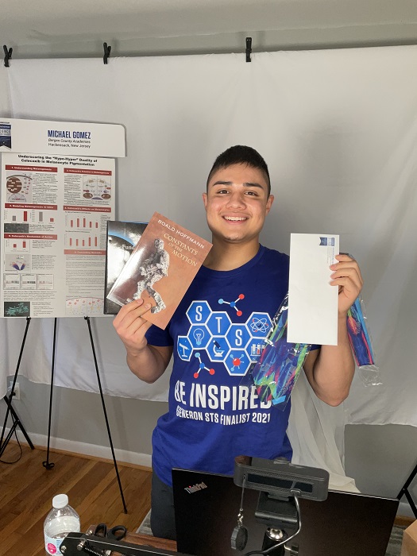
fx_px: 466
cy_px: 278
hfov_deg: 48.2
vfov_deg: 61.7
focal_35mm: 29
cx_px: 208
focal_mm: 3
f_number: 1.8
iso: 80
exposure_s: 1/60
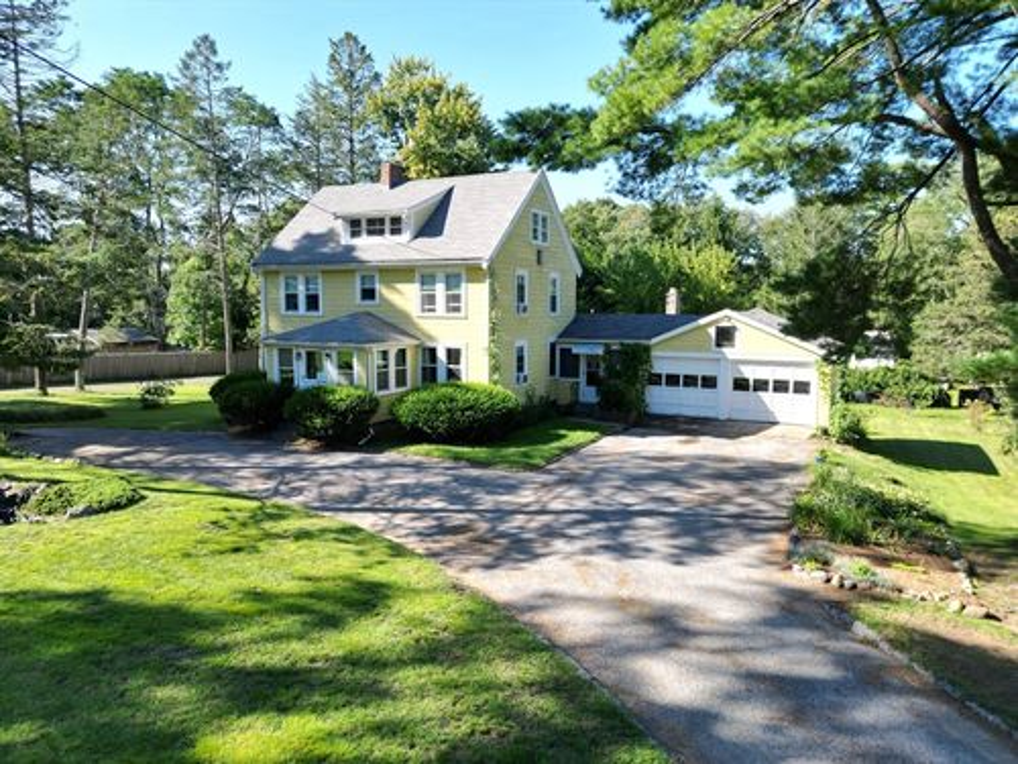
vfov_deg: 56.8
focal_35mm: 24
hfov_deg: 71.6
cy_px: 382
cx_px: 509
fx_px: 706
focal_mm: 6.72
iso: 110
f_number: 1.7
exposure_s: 1/1000
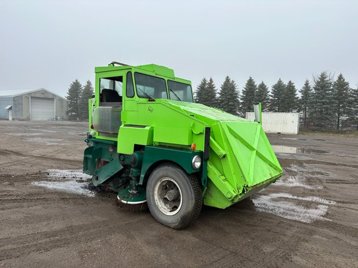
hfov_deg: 71.6
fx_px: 248
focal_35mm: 24
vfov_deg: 56.8
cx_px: 179
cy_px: 134
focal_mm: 6.86
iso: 80
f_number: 1.78
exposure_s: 1/2410
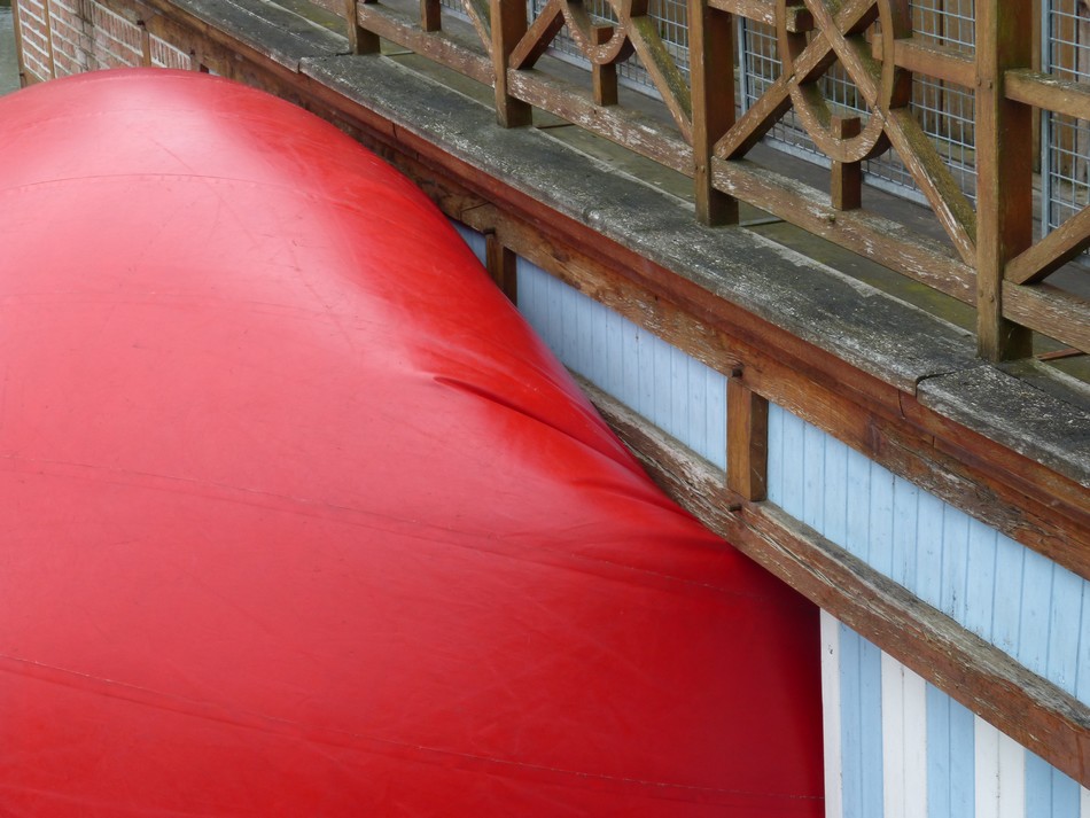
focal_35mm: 90
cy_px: 409
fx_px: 2835
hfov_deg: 21.8
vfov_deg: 16.4
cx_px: 545
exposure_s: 1/250
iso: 100
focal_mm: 16.1
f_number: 4
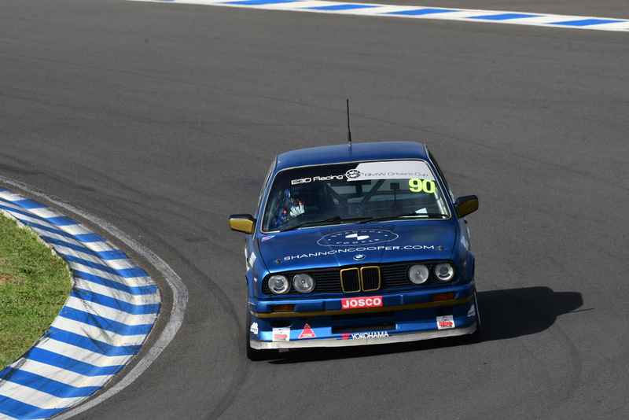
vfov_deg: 2.6
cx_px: 314
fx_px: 9176
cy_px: 210
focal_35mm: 525
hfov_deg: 3.9
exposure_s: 1/640
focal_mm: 350
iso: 400
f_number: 13
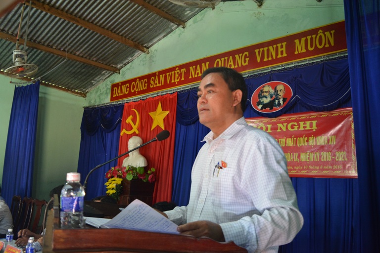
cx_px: 190
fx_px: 348
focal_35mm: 33
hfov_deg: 57.2
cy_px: 126
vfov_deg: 40.0
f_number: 3.8
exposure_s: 1/50
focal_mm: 22
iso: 1600
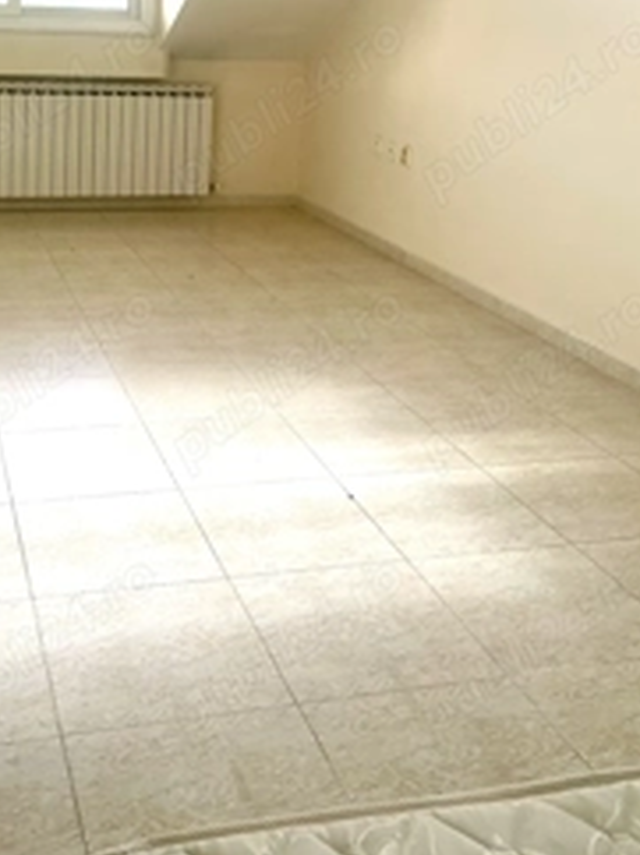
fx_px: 1062
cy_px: 166
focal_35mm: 43
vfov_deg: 41.9
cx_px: 163
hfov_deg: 32.9
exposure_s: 1/121
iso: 50
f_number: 1.6
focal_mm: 4.2
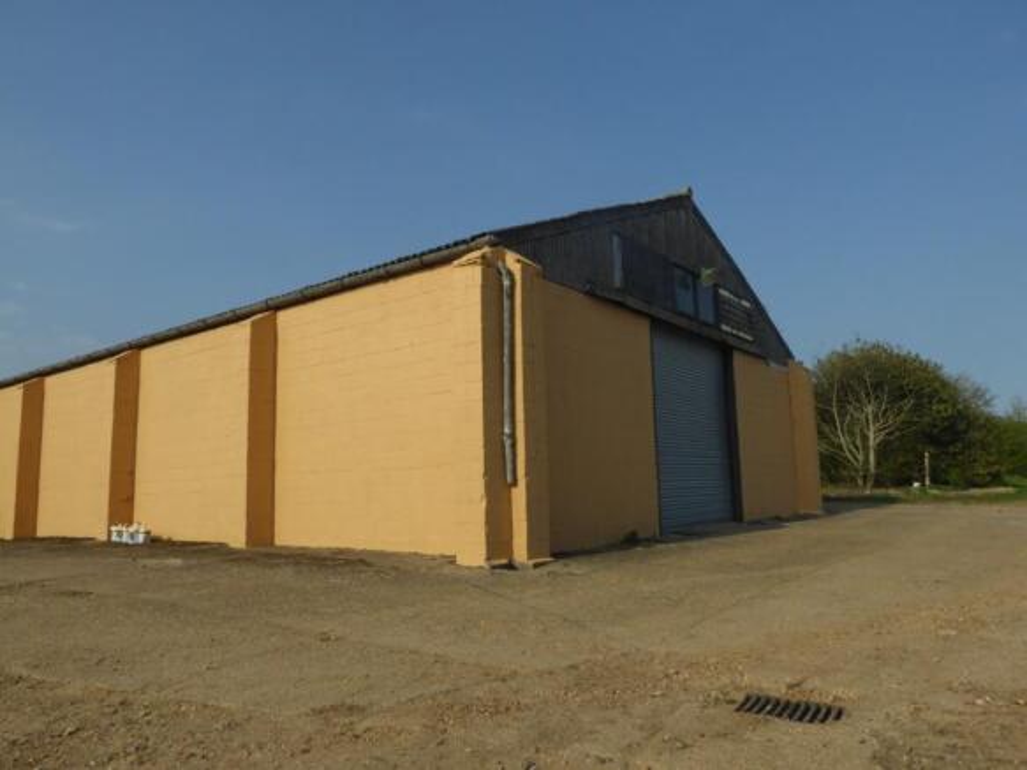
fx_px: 712
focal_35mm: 24
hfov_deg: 71.6
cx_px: 514
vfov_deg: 56.8
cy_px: 385
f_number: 5
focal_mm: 4.3
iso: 100
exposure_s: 1/800
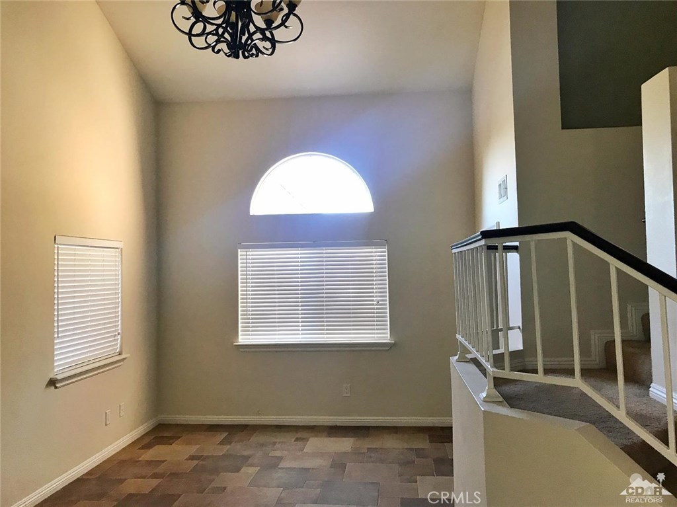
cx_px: 338
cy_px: 254
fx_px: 547
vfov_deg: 49.7
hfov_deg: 63.5
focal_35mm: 28
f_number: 1.8
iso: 32
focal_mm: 3.99
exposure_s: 1/30
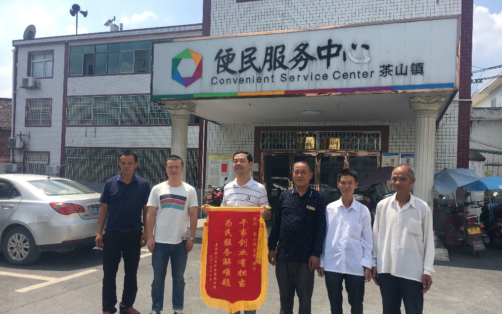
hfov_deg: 61.2
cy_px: 175
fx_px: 424
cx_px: 251
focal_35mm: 31
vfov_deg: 40.6
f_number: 2.2
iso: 25
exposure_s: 1/1241
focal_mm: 4.15
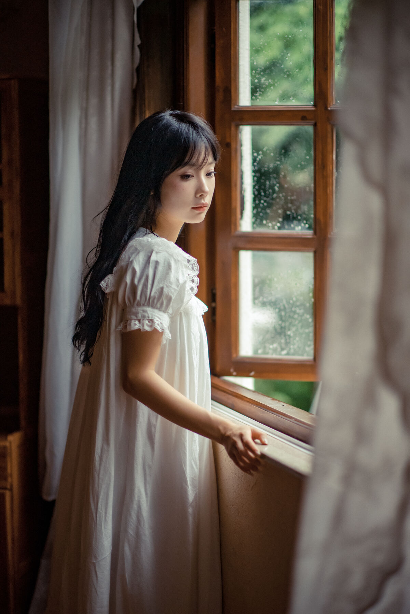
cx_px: 205
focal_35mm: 85
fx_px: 1451
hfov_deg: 16.1
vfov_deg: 23.9
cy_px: 307
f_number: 1.4
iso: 2000
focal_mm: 85
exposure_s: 1/3200
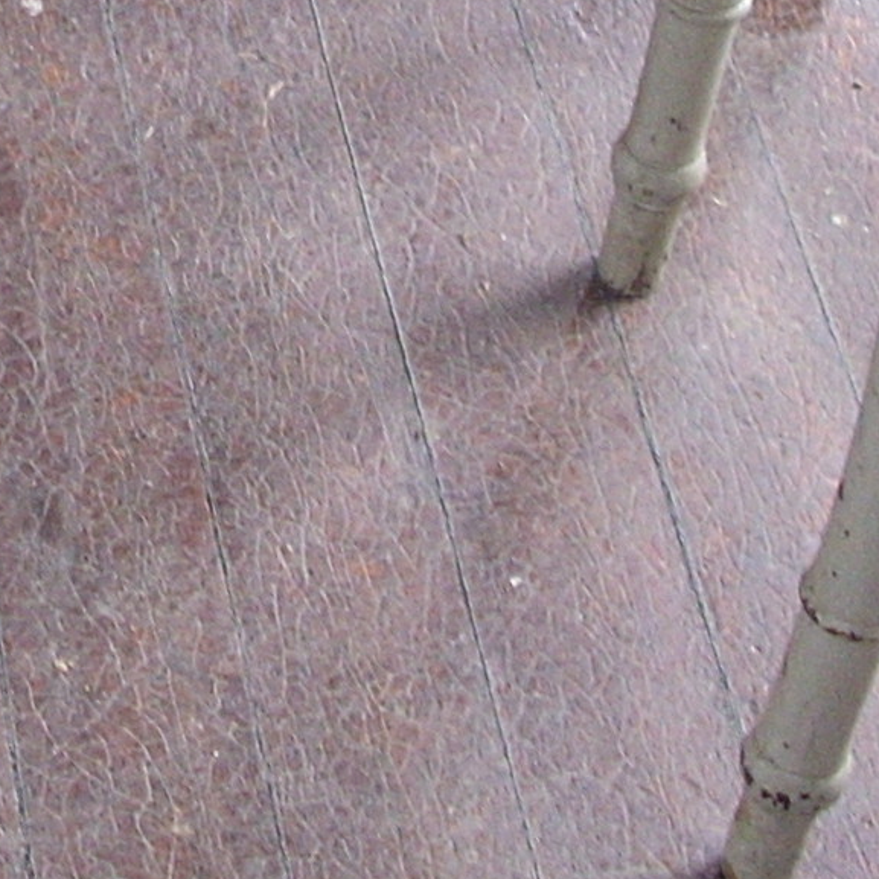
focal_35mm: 145
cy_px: -308
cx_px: -291
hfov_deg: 11.7
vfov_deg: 11.7
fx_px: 4166
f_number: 2.8
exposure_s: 1/30
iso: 200
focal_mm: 6.2
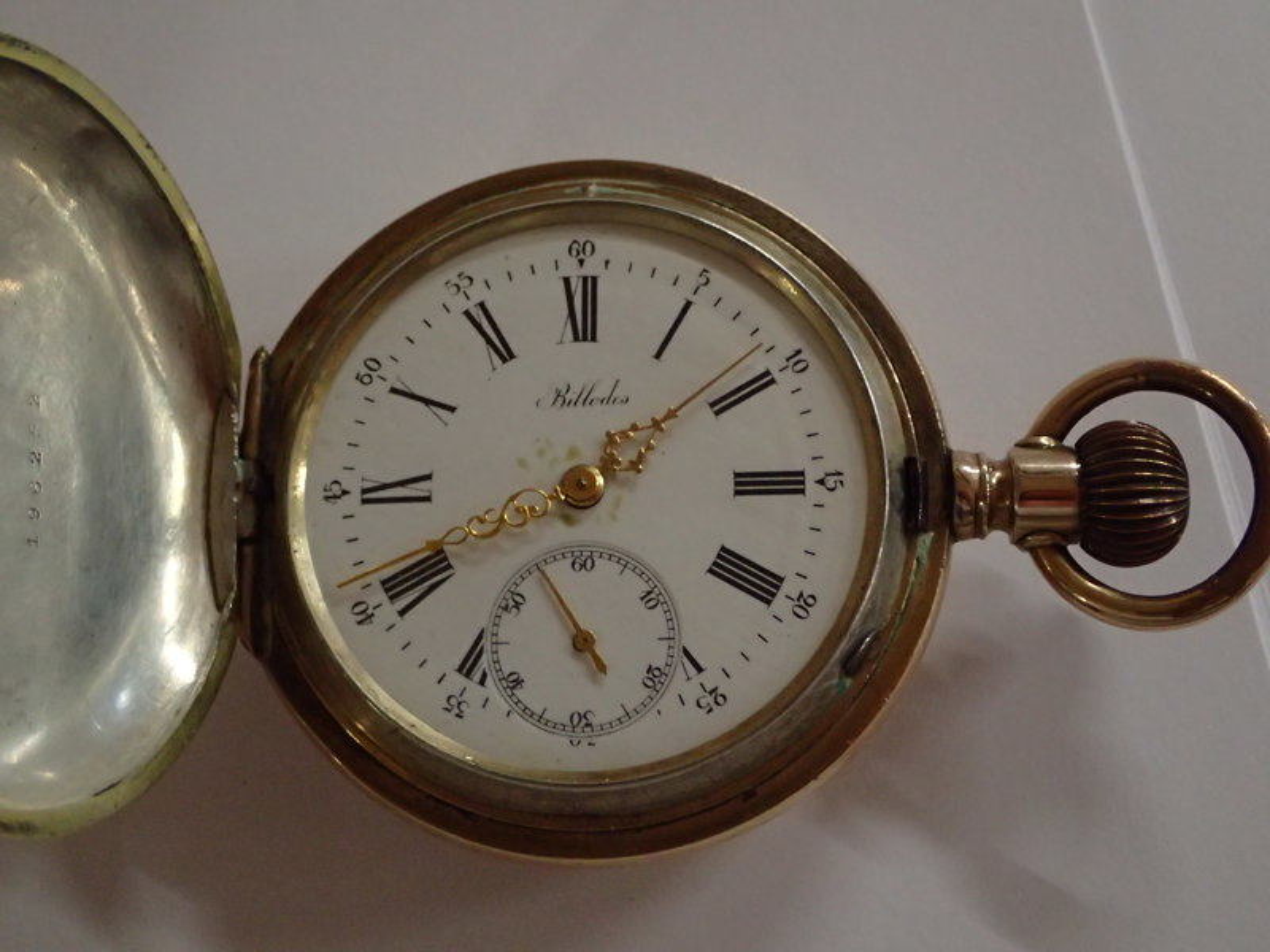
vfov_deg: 22.6
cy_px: 476
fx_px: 2385
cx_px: 635
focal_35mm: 65
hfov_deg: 29.8
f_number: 3.8
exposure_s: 1/30
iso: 800
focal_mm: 11.78
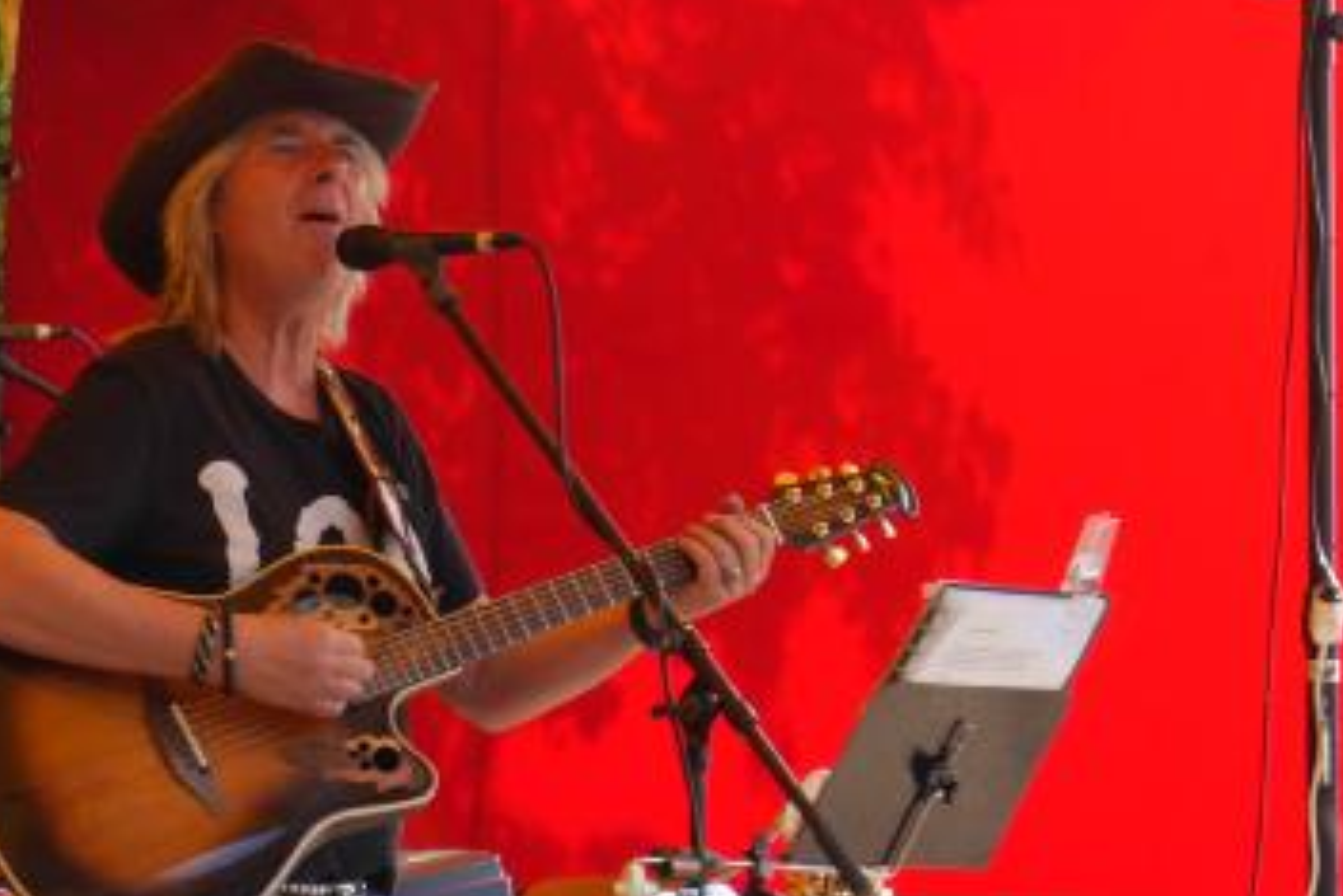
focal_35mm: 288
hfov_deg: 7.1
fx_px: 10748
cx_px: 256
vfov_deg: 4.8
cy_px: 522
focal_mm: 61
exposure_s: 1/125
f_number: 9
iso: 640
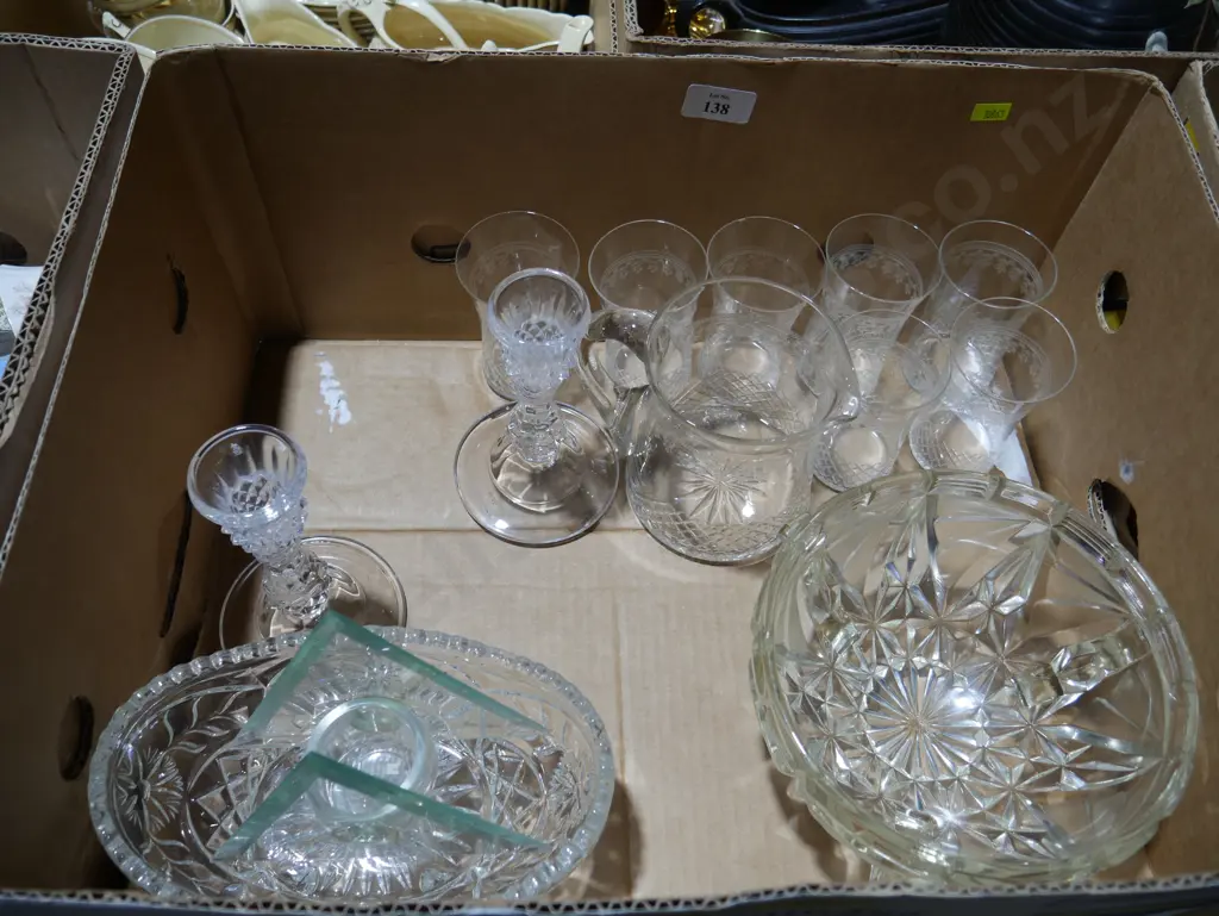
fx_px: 1057
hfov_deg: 59.9
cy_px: 458
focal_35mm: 30
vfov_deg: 46.8
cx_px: 610
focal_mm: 15
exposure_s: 1/80
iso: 200
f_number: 3.6
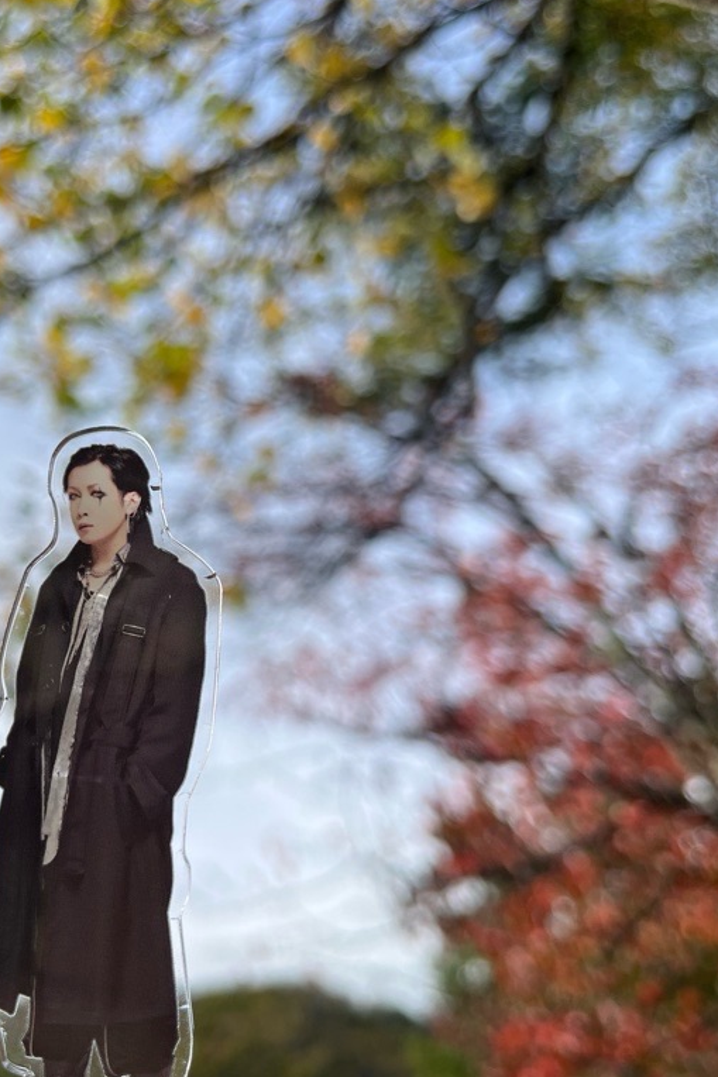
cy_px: 522
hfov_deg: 38.3
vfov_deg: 55.8
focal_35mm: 34
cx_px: 227
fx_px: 1018
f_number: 1.6
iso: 50
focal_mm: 5.1
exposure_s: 1/2463
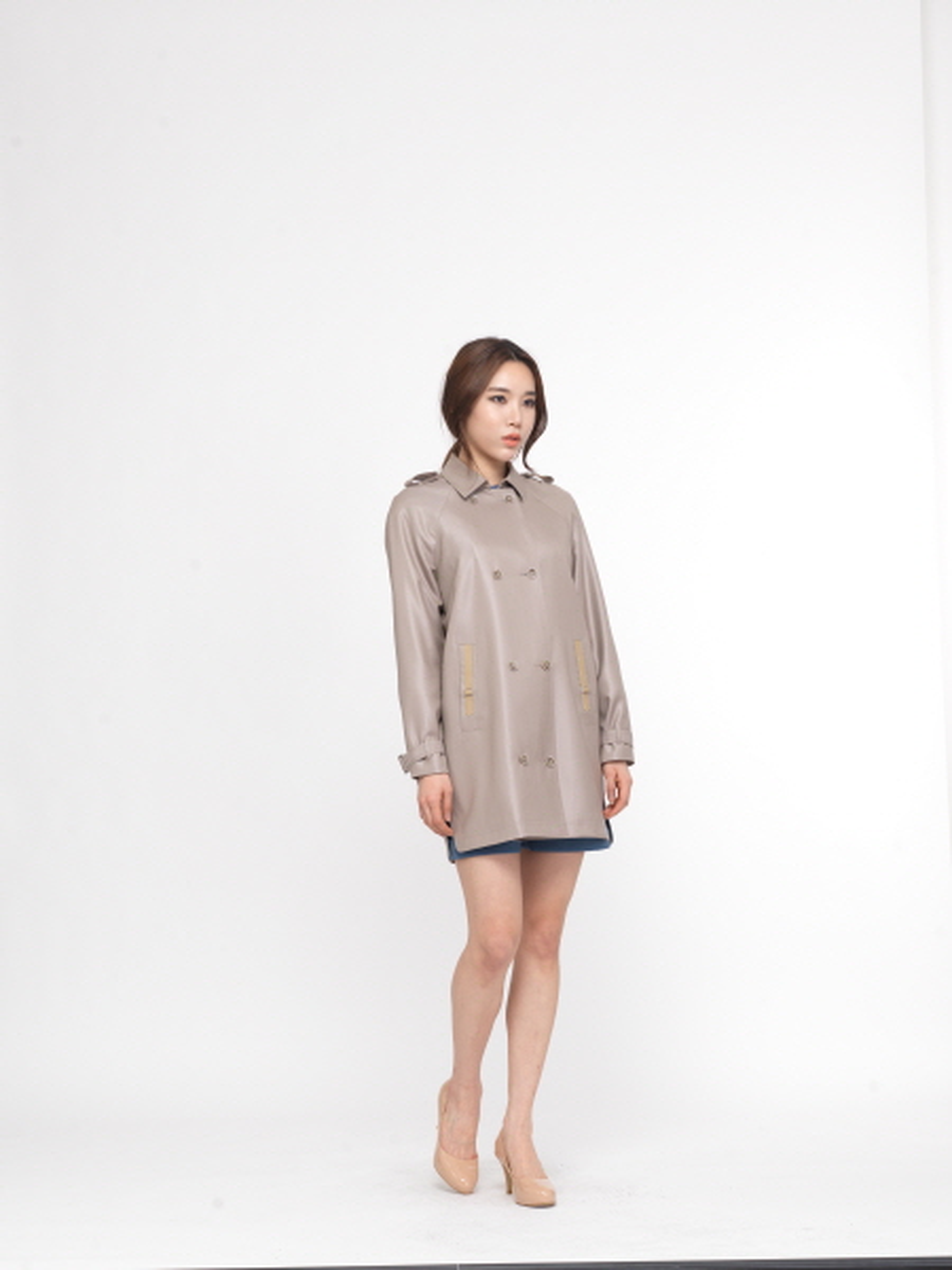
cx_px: 476
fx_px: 2273
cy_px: 635
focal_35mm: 62
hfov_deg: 23.7
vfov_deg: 31.2
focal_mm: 80
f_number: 9
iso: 100
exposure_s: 1/250
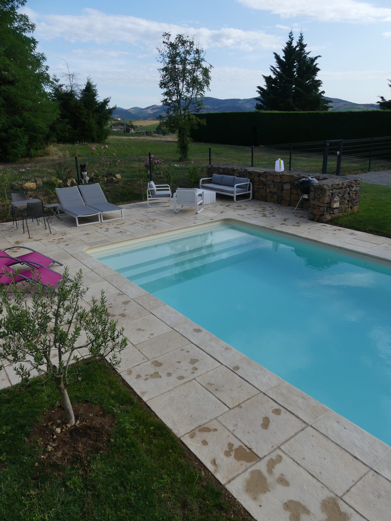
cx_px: 196
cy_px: 260
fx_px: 377
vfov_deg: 69.4
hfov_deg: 54.9
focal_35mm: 25
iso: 100
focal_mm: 4.5
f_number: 4
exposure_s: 1/800
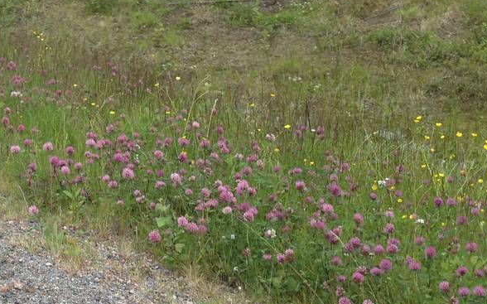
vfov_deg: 12.7
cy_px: -16
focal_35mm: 101
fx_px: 1340
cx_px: -47
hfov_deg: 19.7
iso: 50
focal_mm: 4.28
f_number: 2.4
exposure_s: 1/194
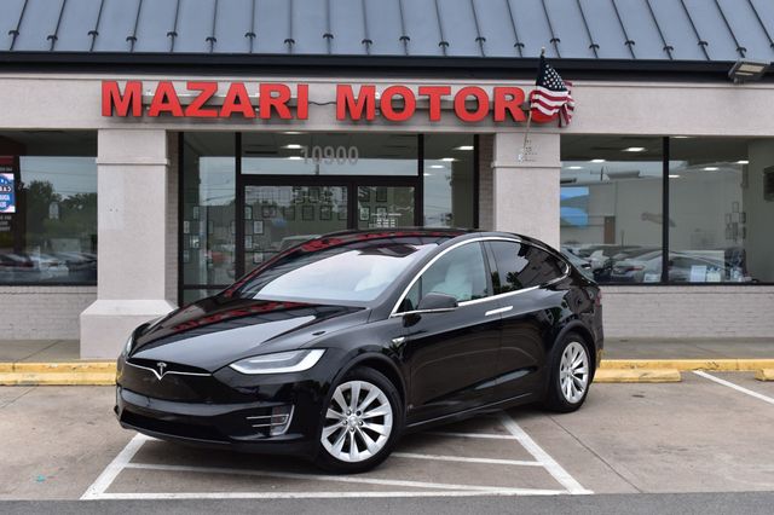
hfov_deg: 38.9
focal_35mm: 51
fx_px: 1096
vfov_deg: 26.5
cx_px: 387
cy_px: 258
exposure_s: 1/160
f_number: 9
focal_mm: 34
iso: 400
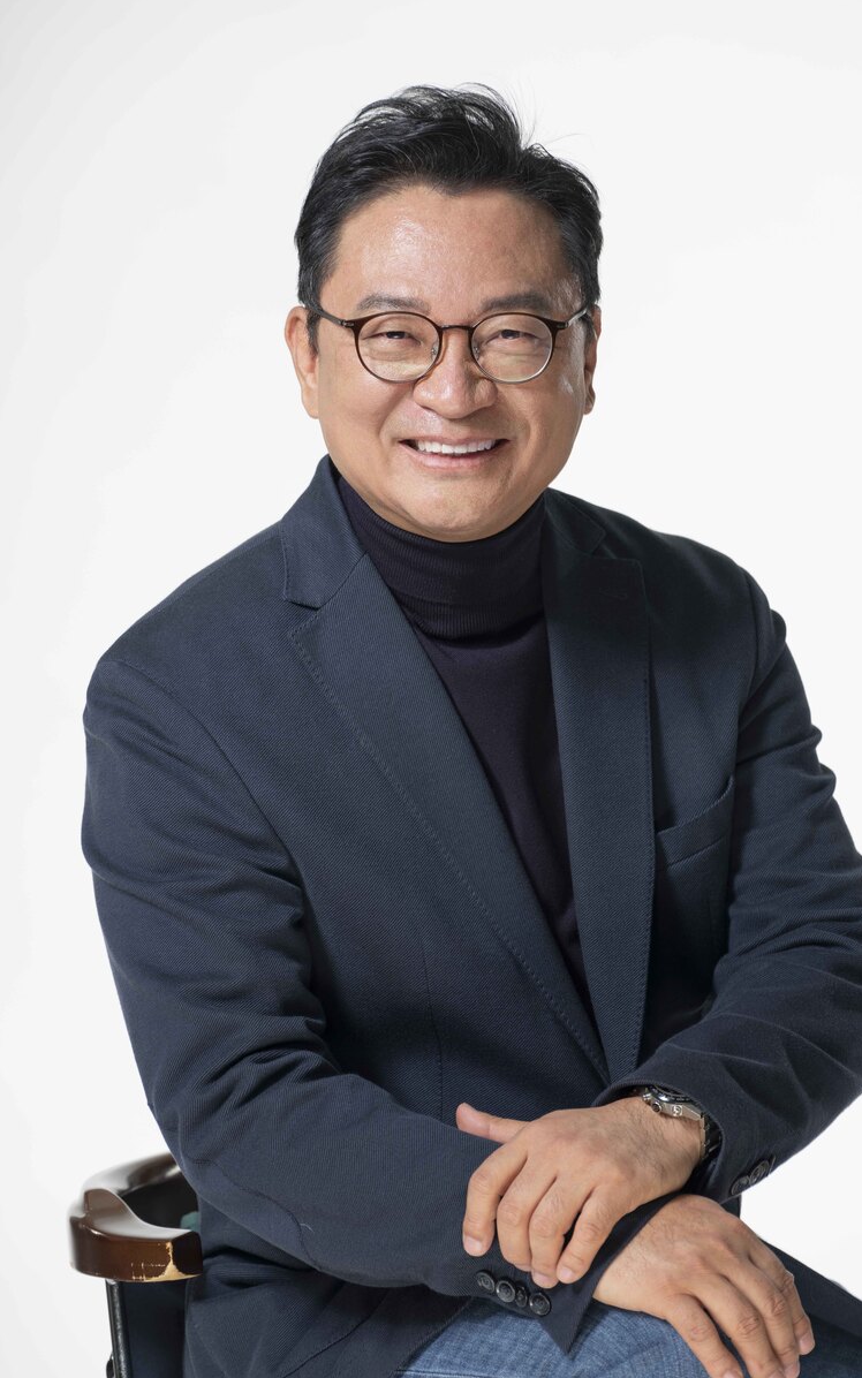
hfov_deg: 7.8
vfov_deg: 12.5
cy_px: 688
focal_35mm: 168
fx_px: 6312
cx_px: 463
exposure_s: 1/125
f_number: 8
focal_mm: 200
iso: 100
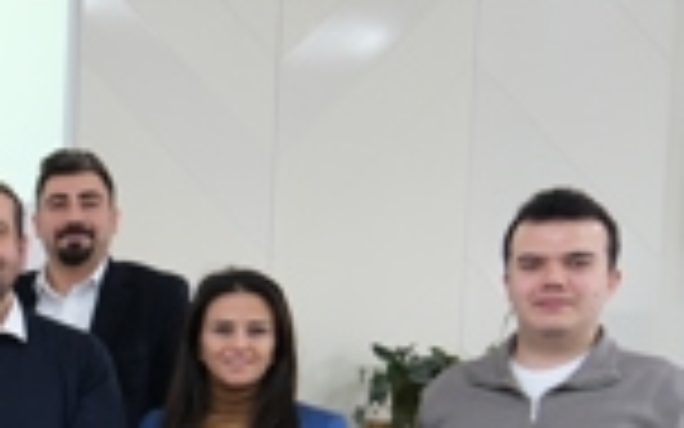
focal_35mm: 87
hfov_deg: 19.9
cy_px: 466
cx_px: -400
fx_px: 1622
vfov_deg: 14.7
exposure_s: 1/20
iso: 800
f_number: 4
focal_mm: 17.1
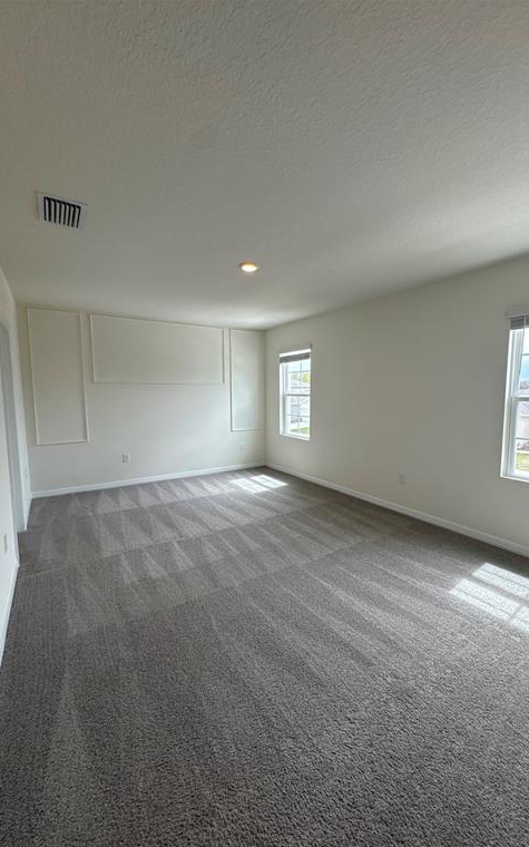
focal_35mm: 15
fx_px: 346
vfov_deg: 101.5
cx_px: 282
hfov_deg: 74.7
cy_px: 427
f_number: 2.2
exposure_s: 1/154
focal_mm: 2.22
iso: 40
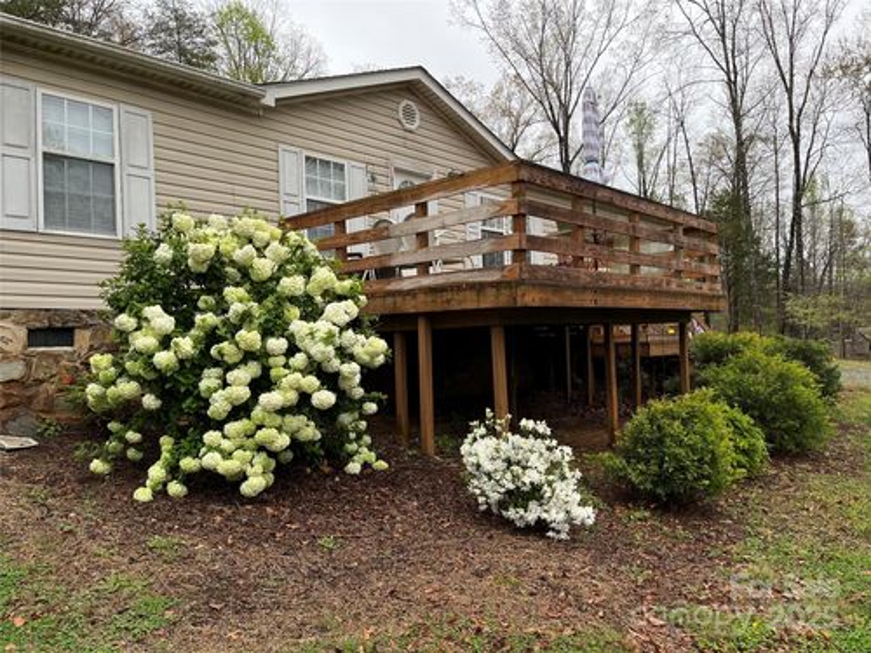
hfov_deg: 67.3
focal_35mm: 26
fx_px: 654
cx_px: 436
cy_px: 326
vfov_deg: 53.1
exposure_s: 1/864
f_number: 1.6
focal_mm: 5.1
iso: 50
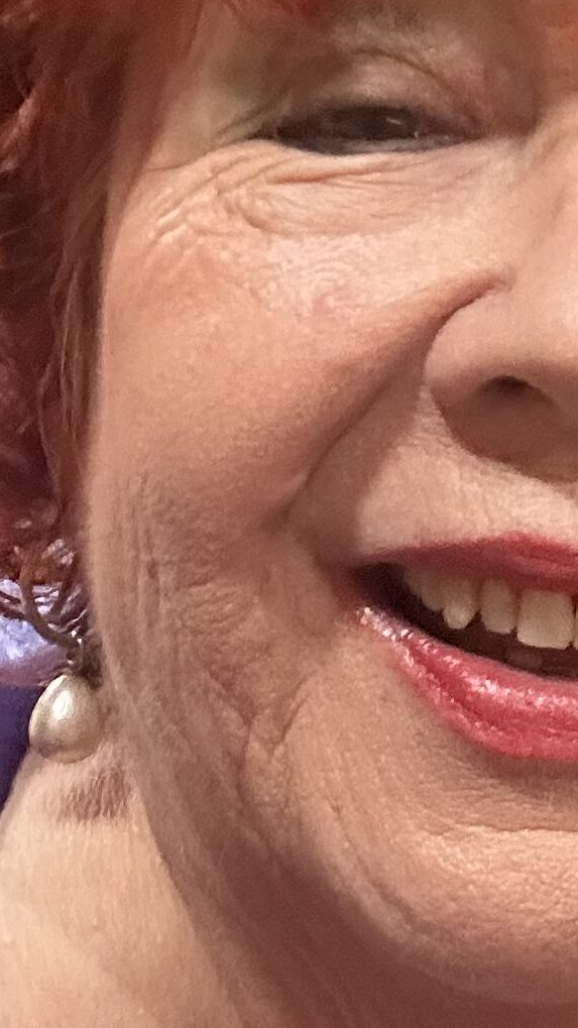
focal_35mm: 99
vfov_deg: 21.5
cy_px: 368
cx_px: 1056
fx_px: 2698
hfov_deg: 11.3
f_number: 1.9
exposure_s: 1/60
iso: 320
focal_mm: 2.69
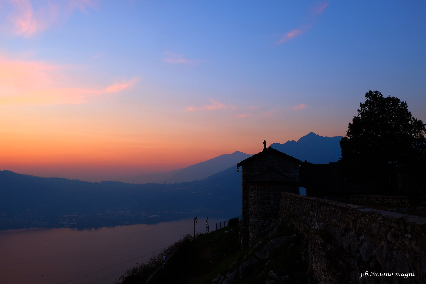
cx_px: 213
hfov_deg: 60.3
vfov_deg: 42.3
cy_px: 142
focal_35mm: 31
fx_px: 367
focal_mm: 20.5
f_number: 14
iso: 400
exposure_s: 1/26
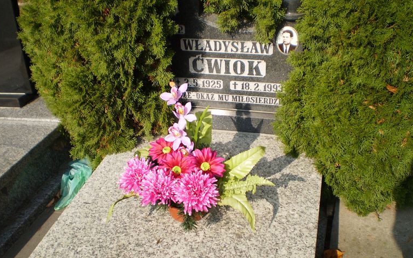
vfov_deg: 32.0
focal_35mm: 40
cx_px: 202
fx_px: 450
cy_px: 127
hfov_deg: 49.3
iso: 64
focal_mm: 6.3
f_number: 3.1
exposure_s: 1/800
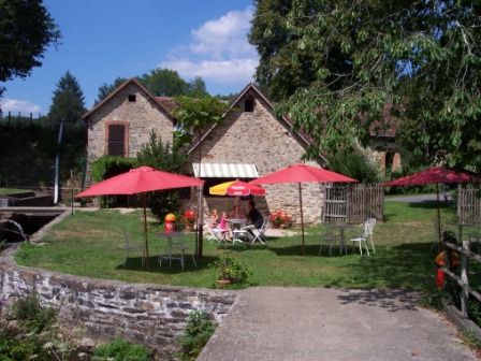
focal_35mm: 38
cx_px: 240
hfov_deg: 49.0
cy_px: 180
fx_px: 528
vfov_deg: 37.7
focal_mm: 8
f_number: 4.8
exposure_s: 1/1000
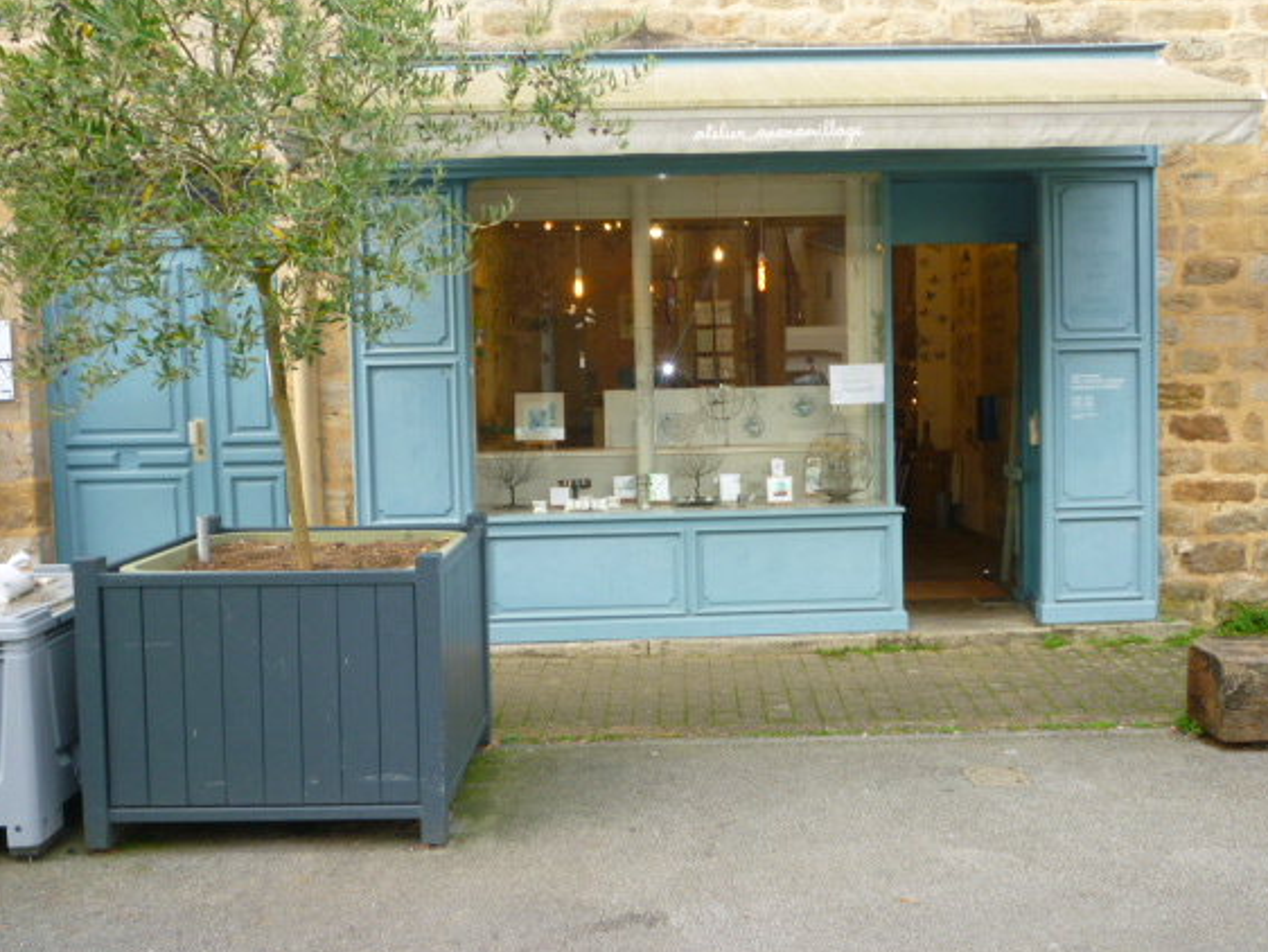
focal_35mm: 33
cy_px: 438
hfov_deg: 55.1
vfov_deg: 42.9
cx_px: 720
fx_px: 1209
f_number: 3.3
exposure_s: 1/60
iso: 100
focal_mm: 5.2
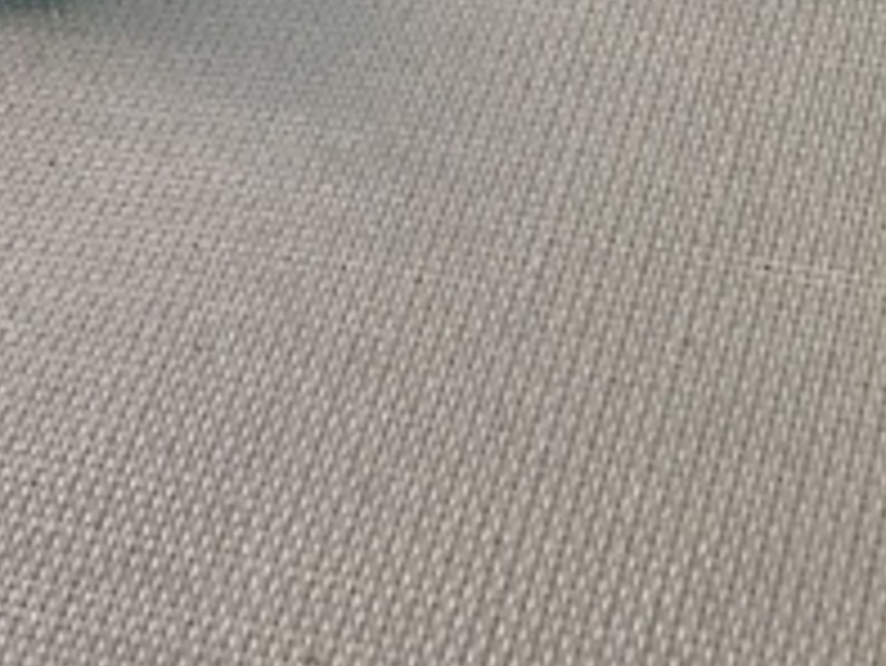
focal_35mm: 120
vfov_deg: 12.0
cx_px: 76
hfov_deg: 16.2
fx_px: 3073
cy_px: -187
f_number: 2.4
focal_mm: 3.3
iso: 25
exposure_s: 1/30
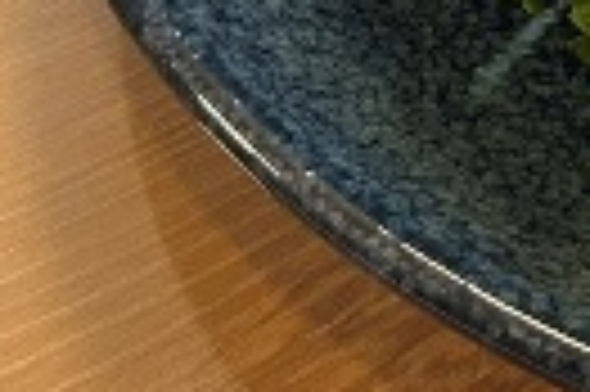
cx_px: 869
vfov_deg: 8.2
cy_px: -554
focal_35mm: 153
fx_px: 2504
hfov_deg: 12.8
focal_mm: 6.86
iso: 250
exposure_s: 1/50
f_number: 1.78
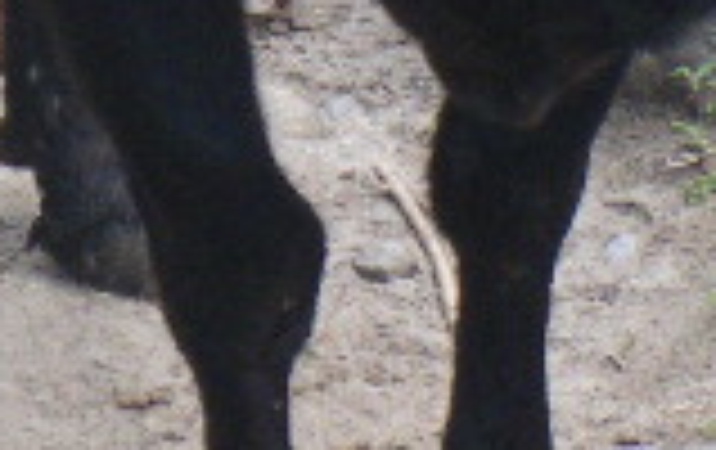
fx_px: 8542
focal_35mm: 437
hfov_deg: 4.8
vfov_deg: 3.0
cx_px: 286
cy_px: -482
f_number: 4.8
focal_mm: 13.7
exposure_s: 1/100
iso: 250
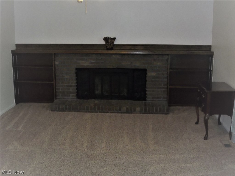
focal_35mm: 44
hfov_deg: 42.9
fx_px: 299
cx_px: 118
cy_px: 88
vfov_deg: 32.9
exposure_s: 1/40
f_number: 4.5
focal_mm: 7.8
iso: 320
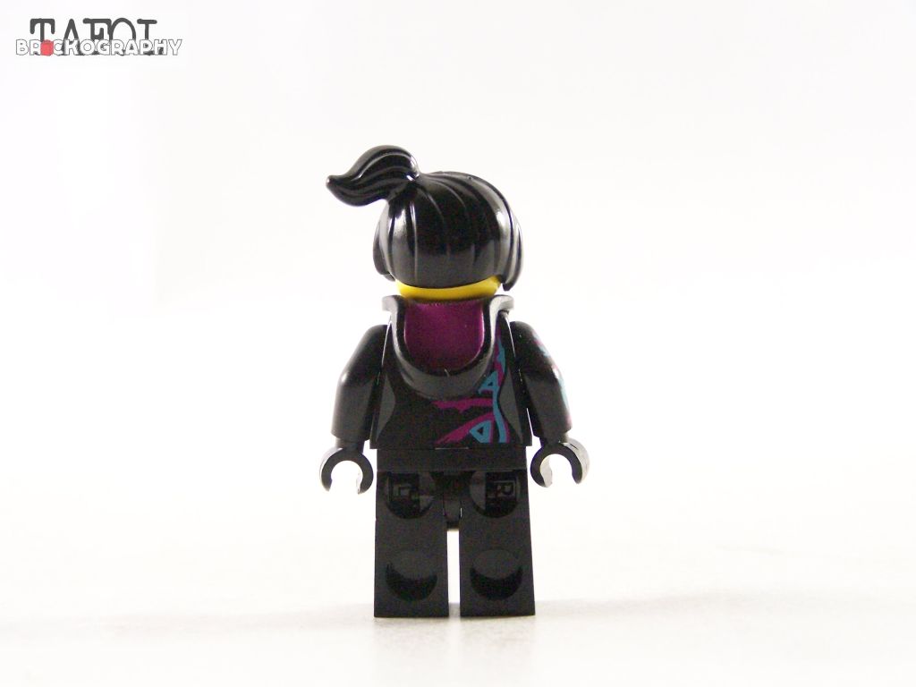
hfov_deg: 28.2
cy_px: 344
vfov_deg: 21.3
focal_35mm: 69
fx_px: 1826
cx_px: 458
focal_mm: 11.5
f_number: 3.2
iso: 400
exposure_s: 1/60
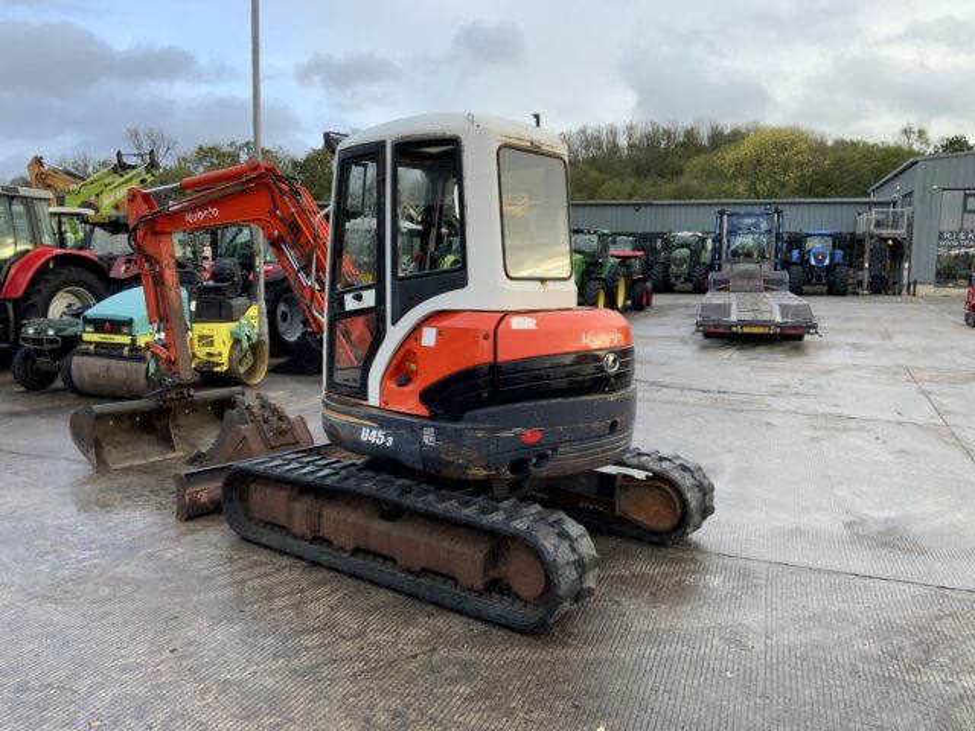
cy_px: 366
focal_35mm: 29
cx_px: 488
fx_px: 817
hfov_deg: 61.7
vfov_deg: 48.2
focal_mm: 3
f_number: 1.8
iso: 20
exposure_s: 1/122
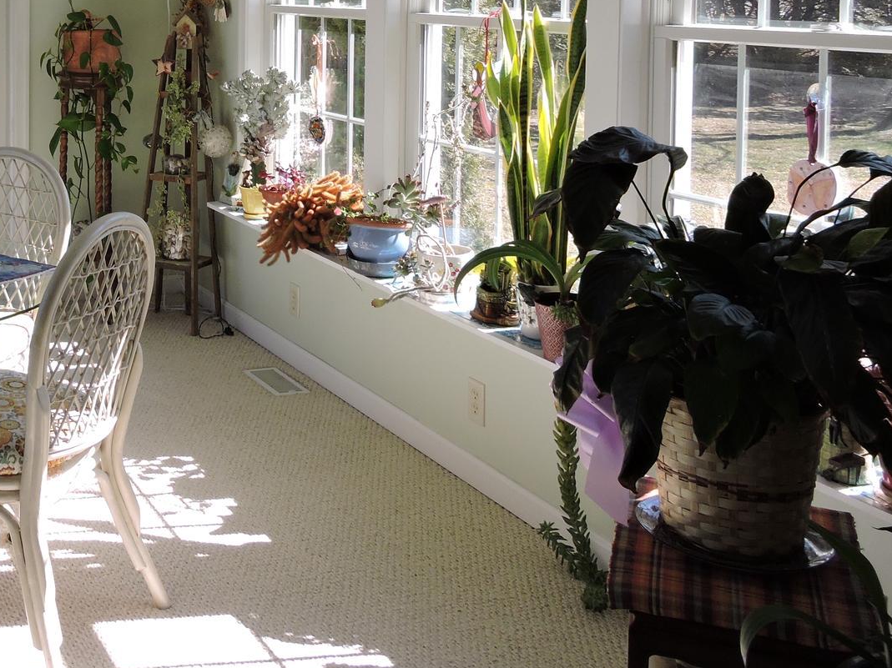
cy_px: 34
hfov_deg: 38.5
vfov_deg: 29.8
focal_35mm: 46
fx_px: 1185
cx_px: 95
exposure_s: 1/200
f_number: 3.3
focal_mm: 4.3
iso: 100
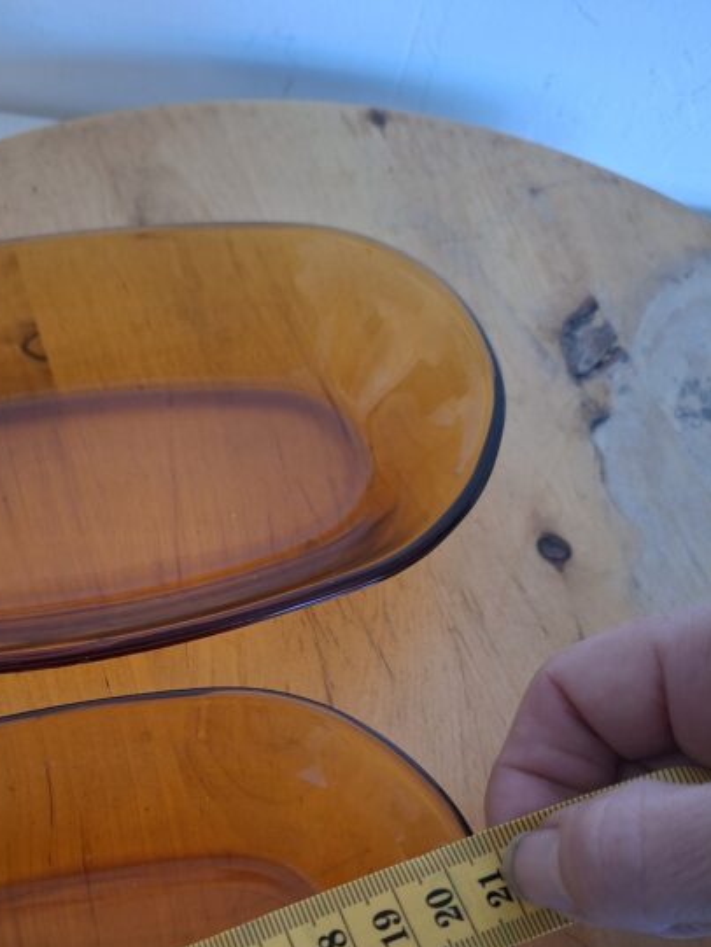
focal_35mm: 34
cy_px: 698
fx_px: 931
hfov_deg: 40.8
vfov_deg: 51.9
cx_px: 191
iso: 320
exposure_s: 1/33
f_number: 1.8
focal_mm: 5.54
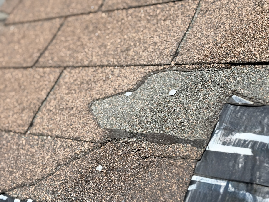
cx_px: 134
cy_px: 101
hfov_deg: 39.7
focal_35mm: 48
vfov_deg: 30.3
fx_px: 373
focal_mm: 6.76
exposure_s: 1/5587
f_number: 1.78
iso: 80
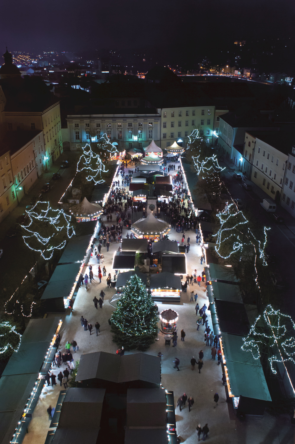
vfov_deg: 60.3
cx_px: 148
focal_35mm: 31
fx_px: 382
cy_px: 222
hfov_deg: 42.3
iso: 1600
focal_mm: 31
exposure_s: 1/5
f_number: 7.1
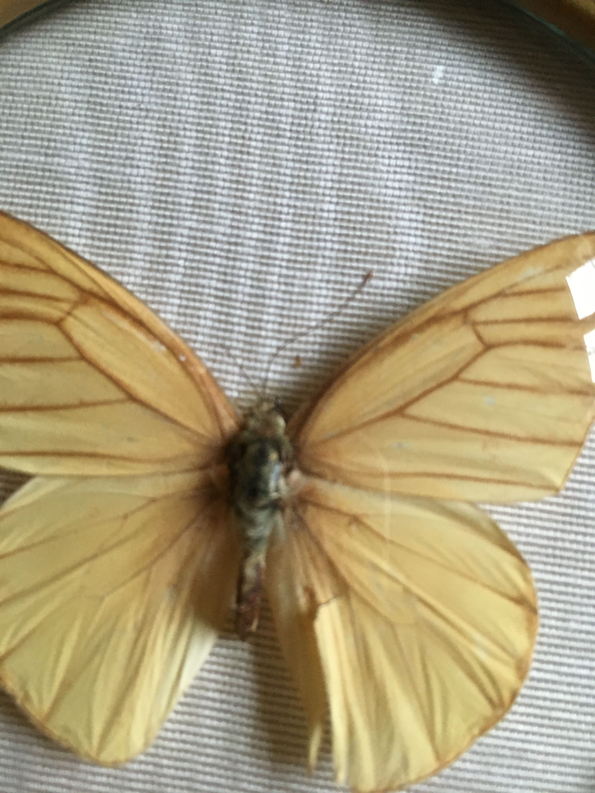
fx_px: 665
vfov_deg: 61.7
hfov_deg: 48.2
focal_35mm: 29
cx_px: 298
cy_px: 396
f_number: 2.2
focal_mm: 4.15
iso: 200
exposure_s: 1/17
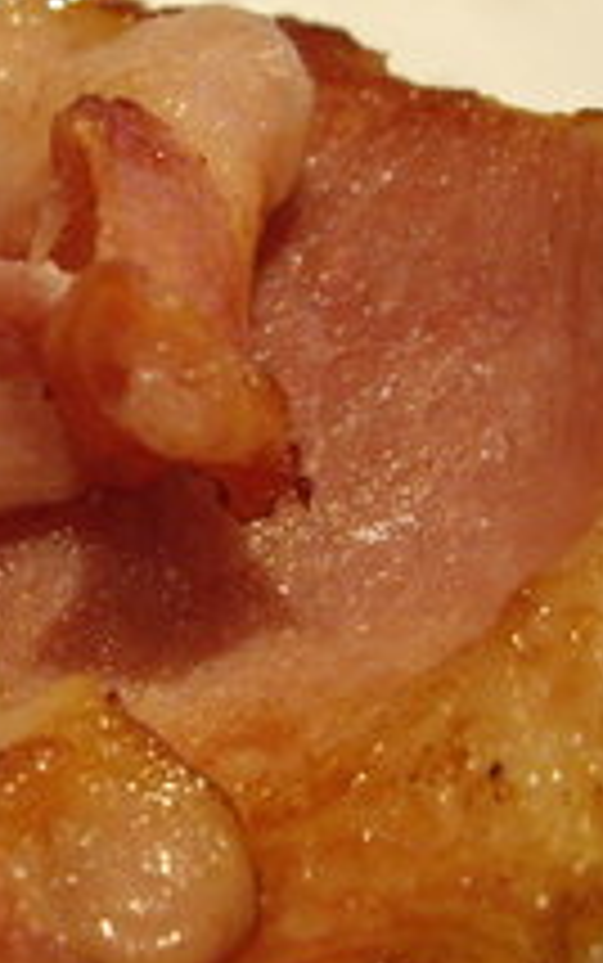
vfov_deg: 22.1
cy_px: 533
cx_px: -122
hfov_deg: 13.5
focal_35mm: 94
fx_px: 2468
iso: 400
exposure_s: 1/50
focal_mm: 7.9
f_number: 2.8
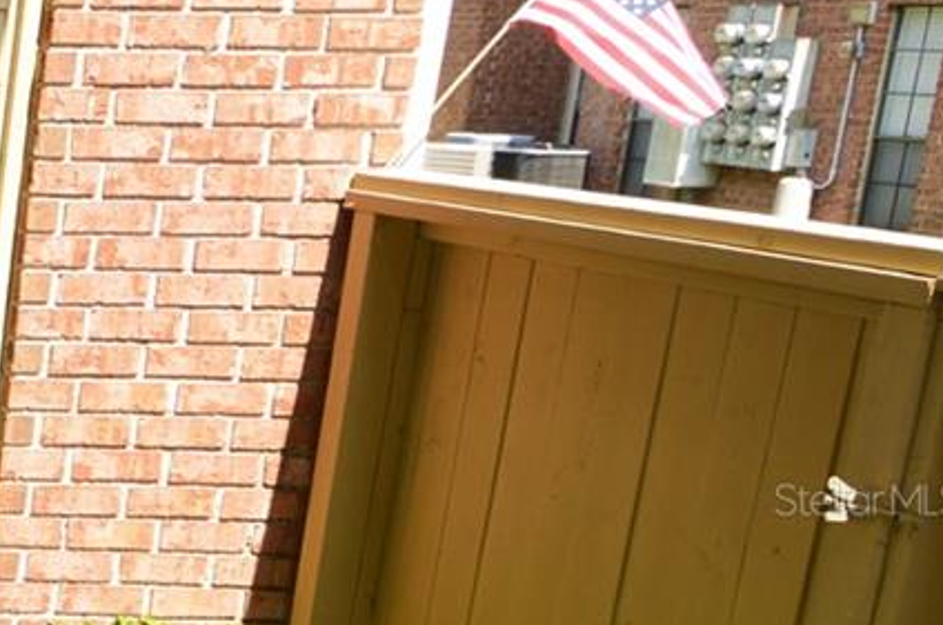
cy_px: 499
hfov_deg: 20.1
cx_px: -807
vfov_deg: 19.7
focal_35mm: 68
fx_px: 1778
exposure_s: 1/160
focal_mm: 12
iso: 100
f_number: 6.3
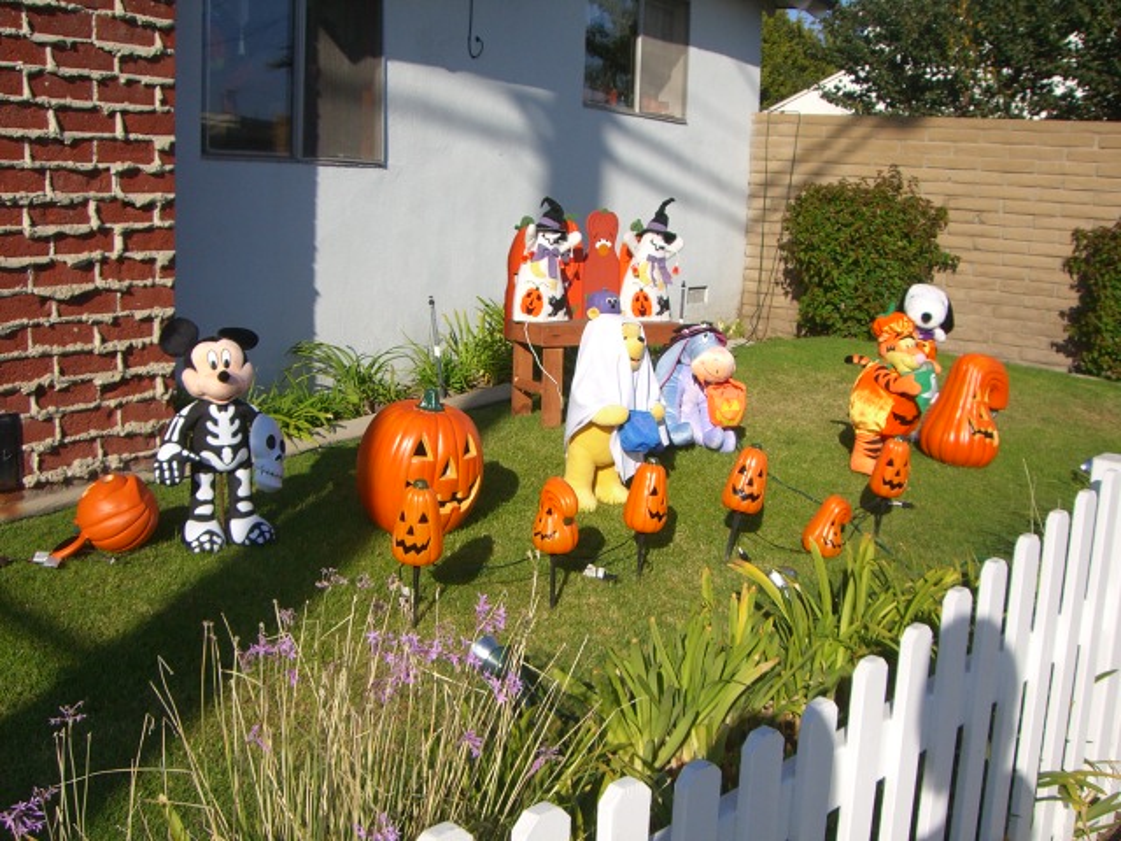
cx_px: 560
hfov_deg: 49.0
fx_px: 1231
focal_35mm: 38
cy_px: 420
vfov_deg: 37.7
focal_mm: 6.2
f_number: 4.3
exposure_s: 1/800
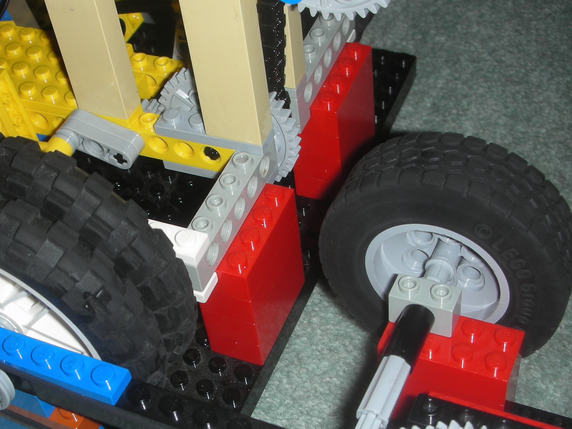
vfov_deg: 26.9
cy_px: 282
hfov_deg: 35.2
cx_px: 191
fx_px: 892
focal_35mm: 54
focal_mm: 5.8
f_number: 8.5
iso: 50
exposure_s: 1/60.1
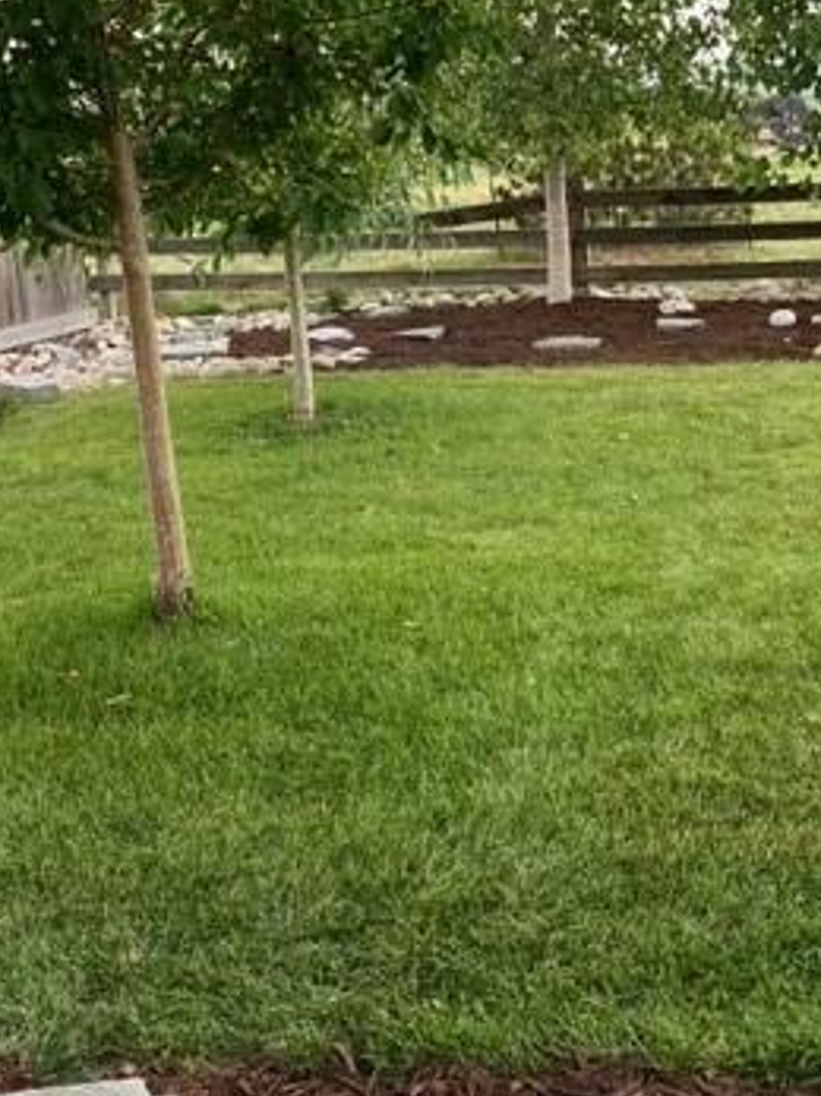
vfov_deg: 39.4
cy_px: 414
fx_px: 1519
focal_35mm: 48
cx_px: 688
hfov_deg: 29.4
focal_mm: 4.25
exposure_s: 1/122
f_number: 1.8
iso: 80
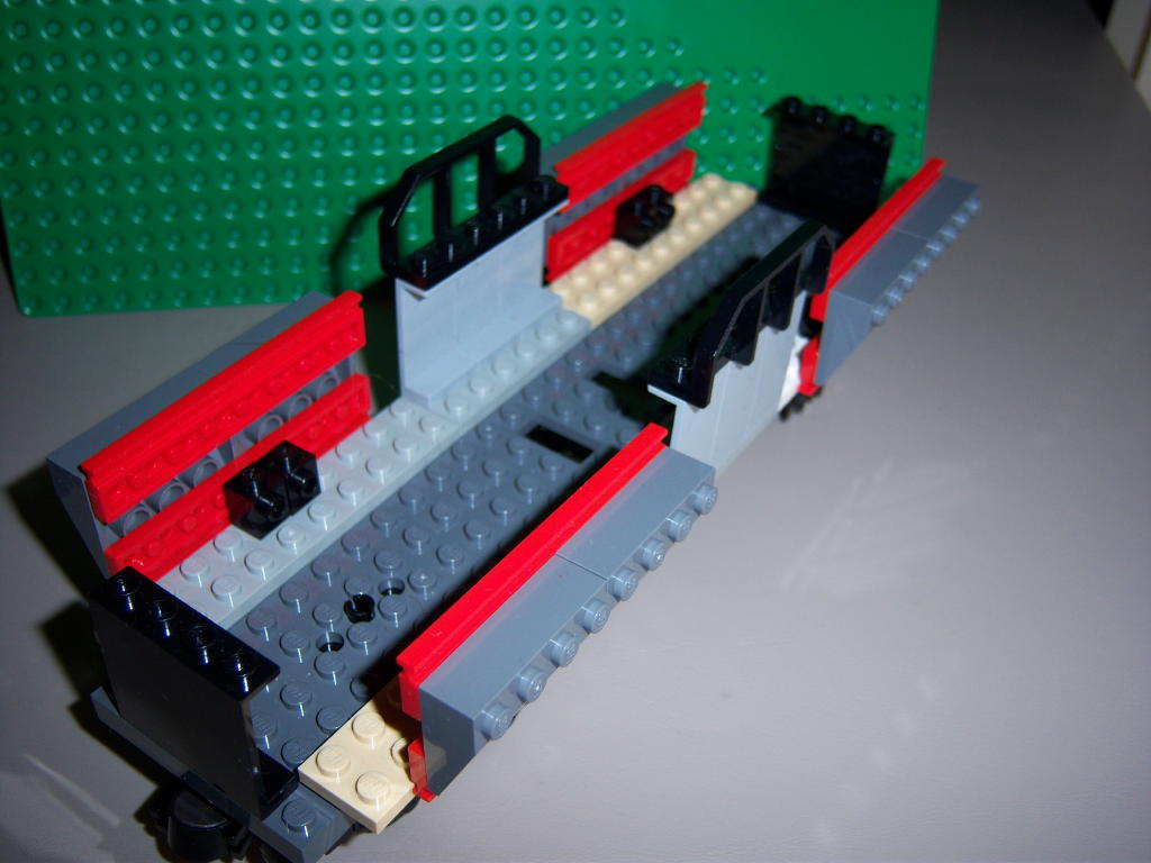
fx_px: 1197
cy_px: 432
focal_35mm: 36
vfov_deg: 39.7
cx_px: 576
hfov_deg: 51.4
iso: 80
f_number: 2.8
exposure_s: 1/60
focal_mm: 7.5
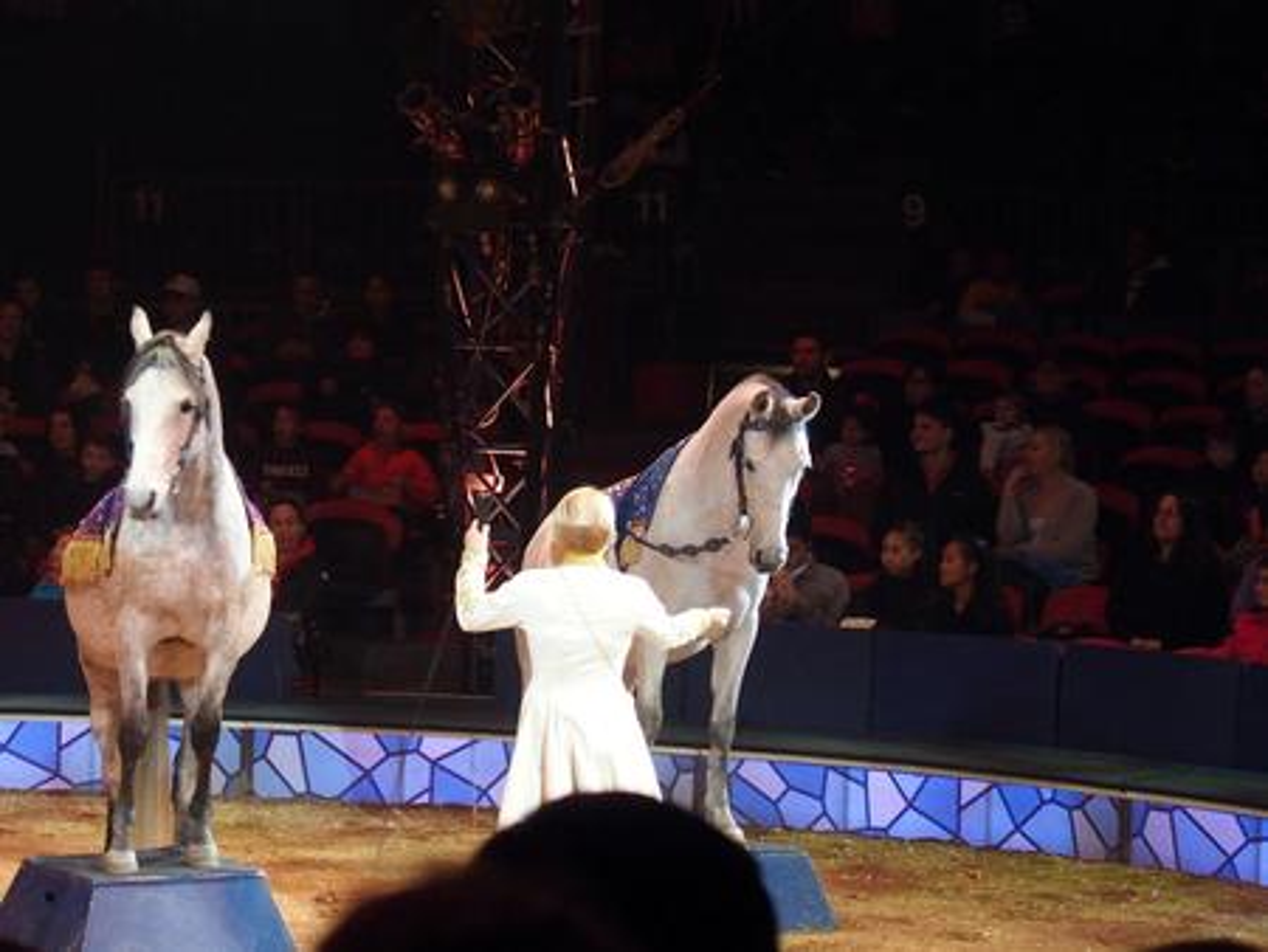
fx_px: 4105
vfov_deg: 13.2
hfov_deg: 17.6
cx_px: 634
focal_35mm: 112
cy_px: 476
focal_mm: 24
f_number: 2.8
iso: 800
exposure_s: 1/60
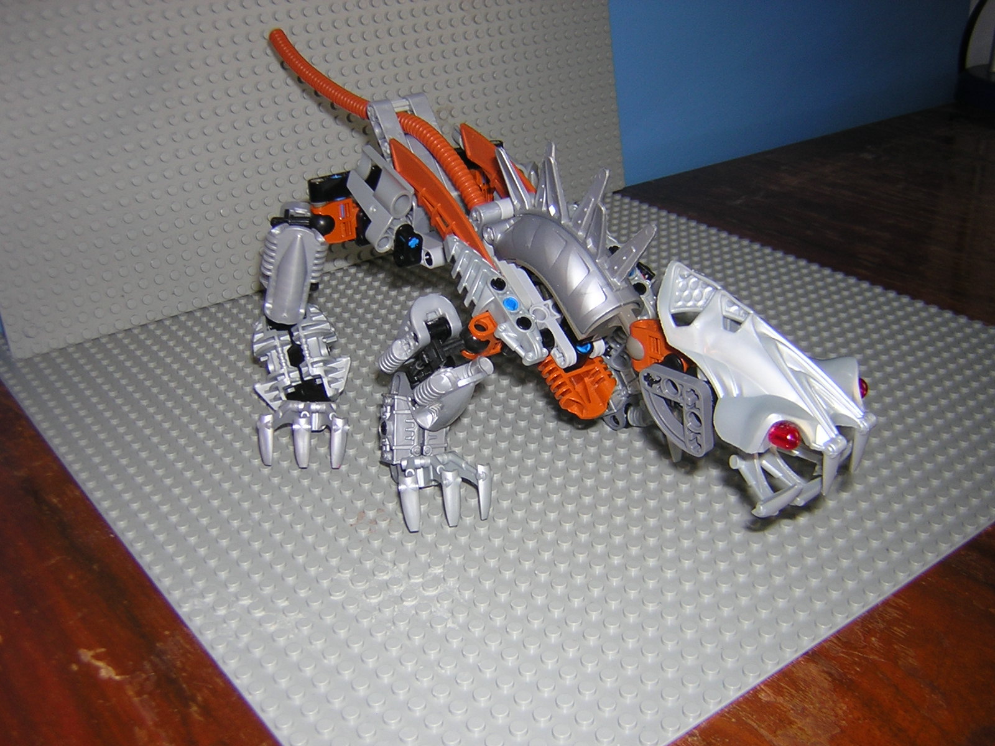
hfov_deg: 51.4
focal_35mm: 36
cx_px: 498
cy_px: 373
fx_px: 1035
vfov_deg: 39.7
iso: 100
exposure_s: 1/60.1
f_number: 2.6
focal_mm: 4.7
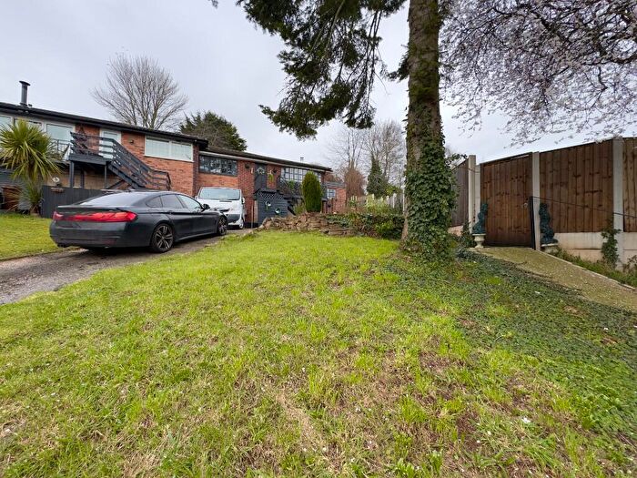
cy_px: 239
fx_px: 258
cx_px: 318
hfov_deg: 102.1
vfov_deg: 85.7
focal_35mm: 14
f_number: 2.2
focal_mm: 2.22
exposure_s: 1/301
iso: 40
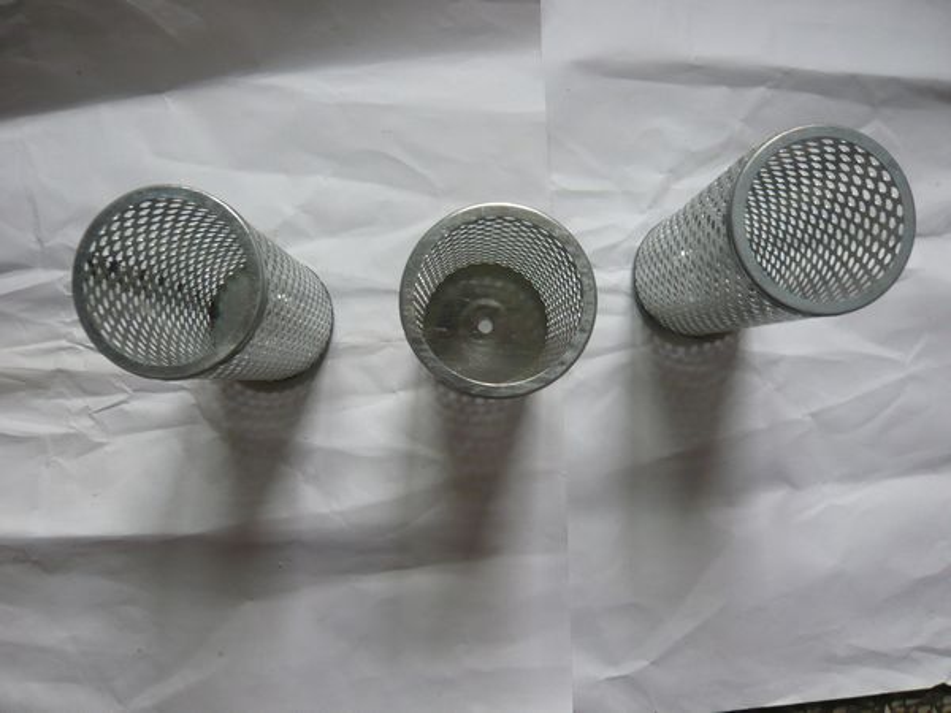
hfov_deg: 63.4
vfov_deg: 49.7
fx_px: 769
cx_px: 476
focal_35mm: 28
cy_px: 356
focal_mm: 4.6
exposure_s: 1/30
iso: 200
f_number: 2.8
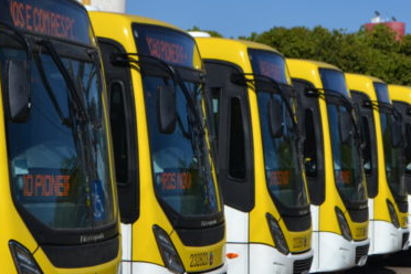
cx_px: 148
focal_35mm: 130
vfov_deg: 10.5
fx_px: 1484
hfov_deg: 15.7
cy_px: 177
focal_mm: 42
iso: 100
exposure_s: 1/320
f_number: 9
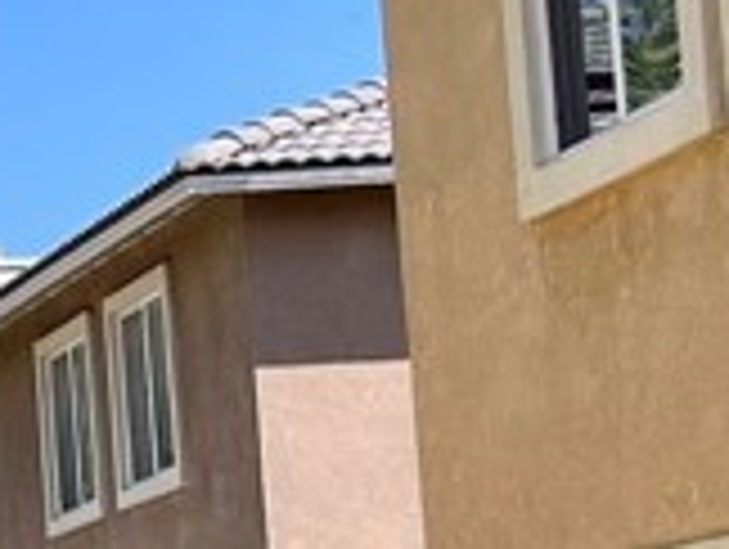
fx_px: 3459
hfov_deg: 9.7
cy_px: 554
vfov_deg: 9.0
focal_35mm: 164
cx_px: -1359
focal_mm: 5.1
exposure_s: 1/2203
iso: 32
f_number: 1.6
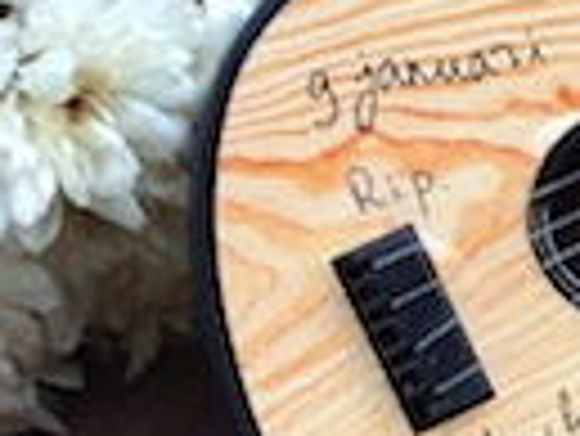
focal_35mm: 204
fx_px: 3421
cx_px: 737
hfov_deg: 9.5
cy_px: 391
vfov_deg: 7.3
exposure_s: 1/120
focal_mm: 4.12
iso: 80
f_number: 2.4
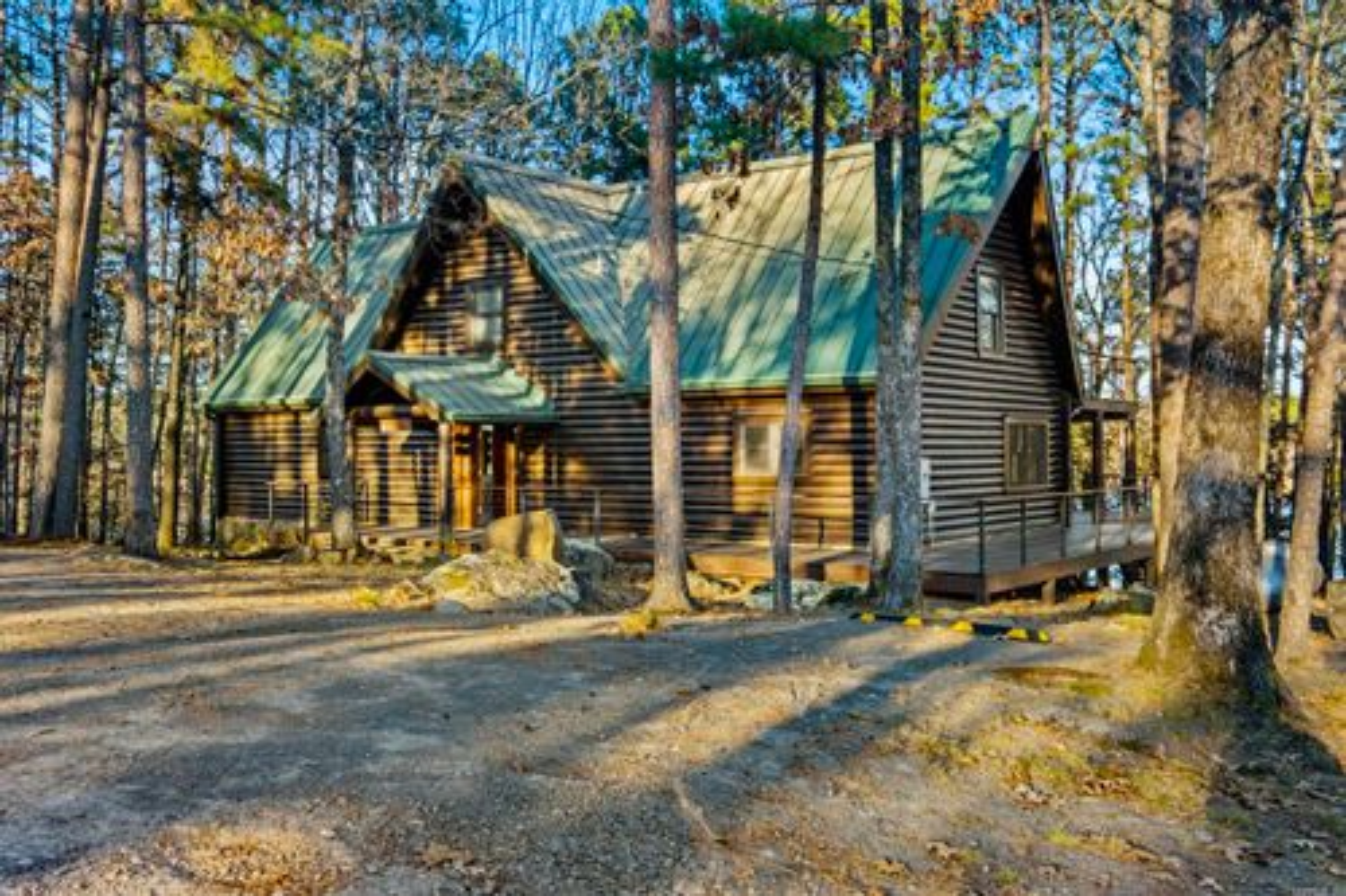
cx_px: 673
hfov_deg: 57.2
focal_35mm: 33
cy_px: 448
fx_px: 1233
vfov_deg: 39.9
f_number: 10
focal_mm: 21.9
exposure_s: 1/5
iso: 200
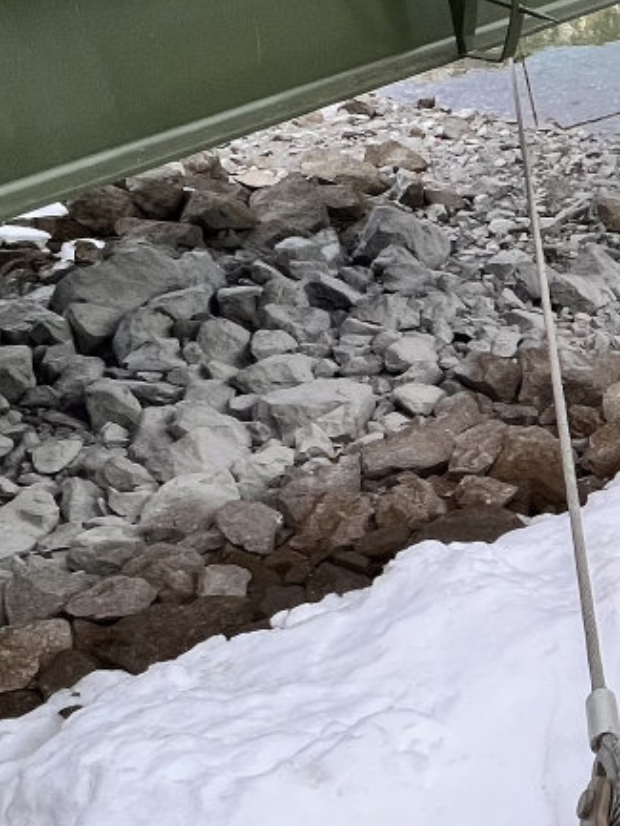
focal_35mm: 48
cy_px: 412
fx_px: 1146
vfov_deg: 39.6
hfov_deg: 23.8
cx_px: 940
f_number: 1.8
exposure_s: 1/121
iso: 64
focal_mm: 1.57
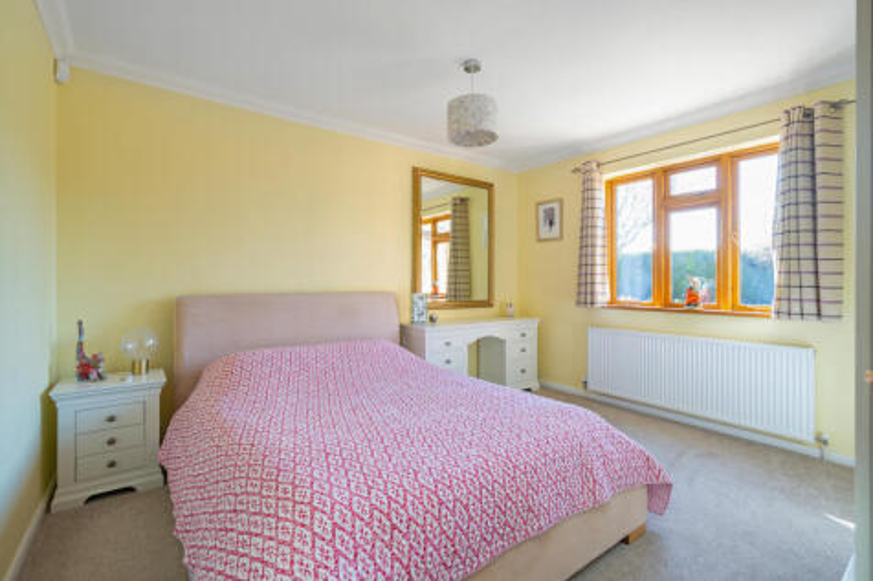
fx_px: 388
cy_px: 290
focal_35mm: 16
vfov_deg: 73.7
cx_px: 436
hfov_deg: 96.8
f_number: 8
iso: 320
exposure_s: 1/5
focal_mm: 16
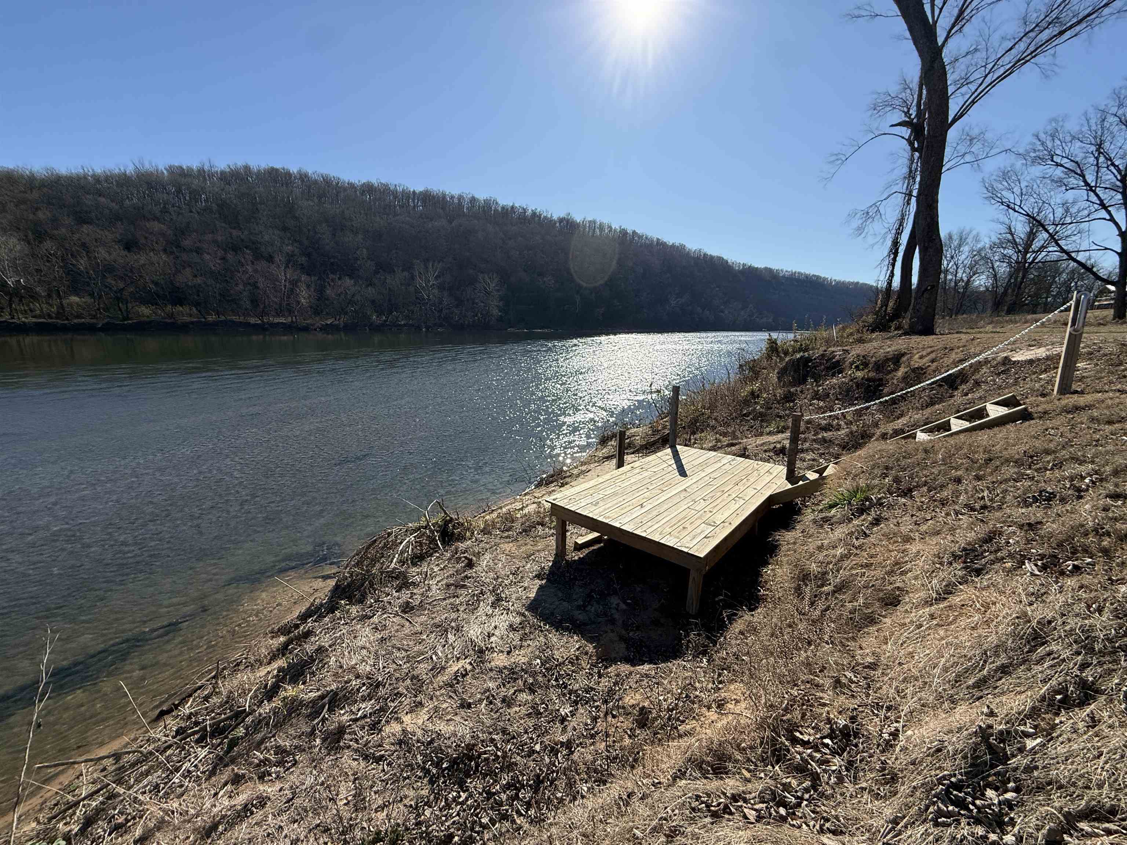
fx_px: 456
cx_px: 564
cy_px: 422
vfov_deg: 85.7
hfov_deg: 102.1
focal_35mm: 14
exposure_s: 1/3125
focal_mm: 2.22
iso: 64
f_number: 2.2
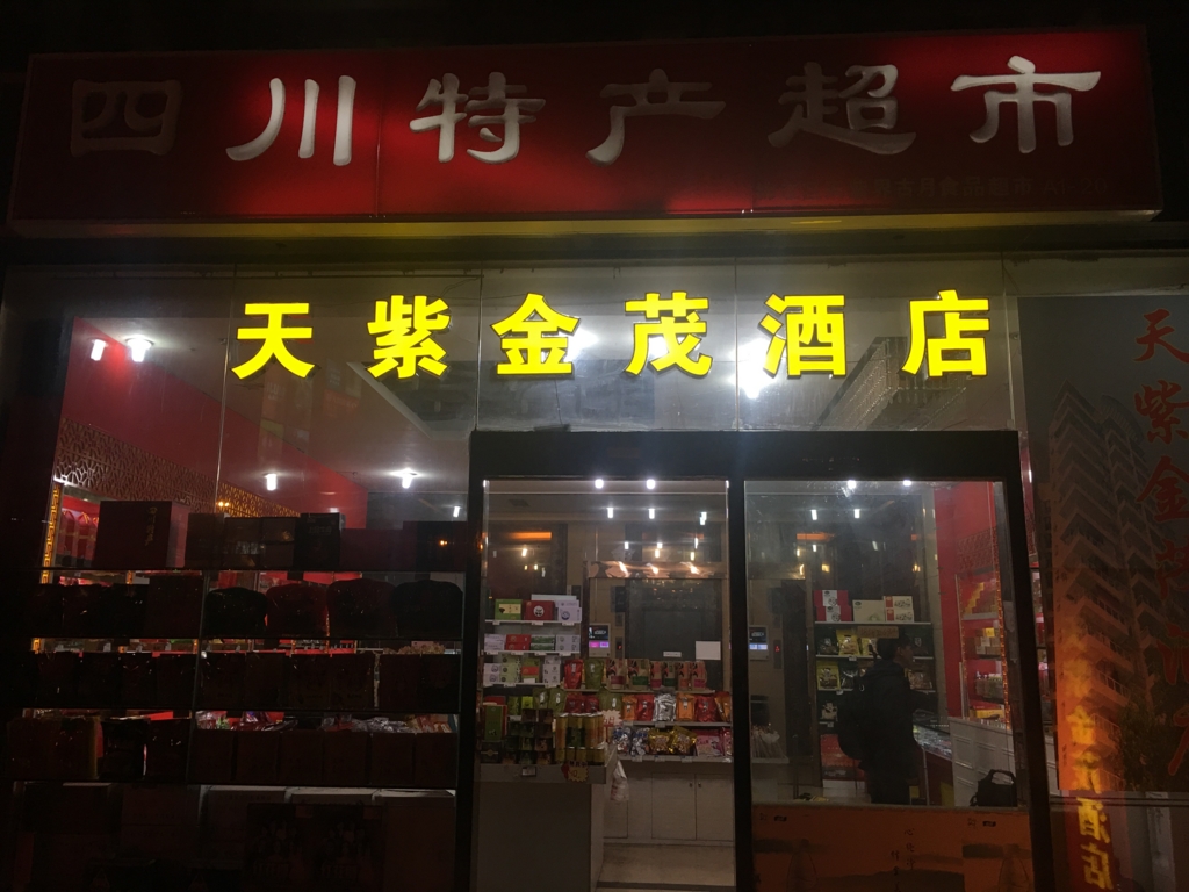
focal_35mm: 29
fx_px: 996
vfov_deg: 48.2
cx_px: 594
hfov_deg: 61.7
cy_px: 446
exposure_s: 1/33
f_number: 2.2
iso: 32
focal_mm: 4.15
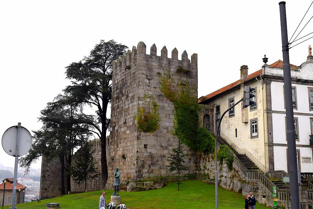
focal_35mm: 40
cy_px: 104
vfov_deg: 33.0
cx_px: 156
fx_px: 352
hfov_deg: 47.9
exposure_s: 1/320
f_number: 8
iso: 200
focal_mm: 27
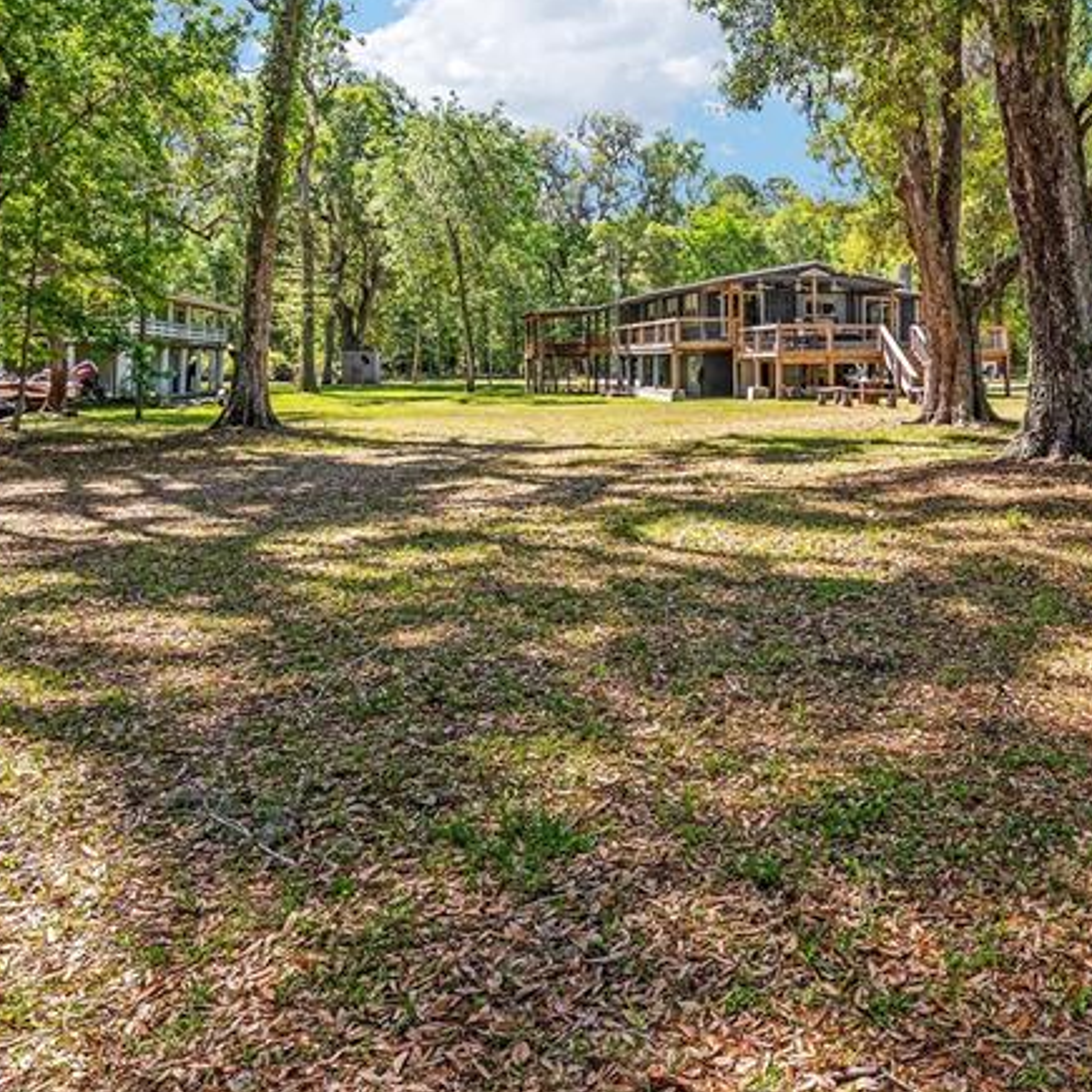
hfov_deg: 55.5
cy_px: 316
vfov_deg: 55.4
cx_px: 766
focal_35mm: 28
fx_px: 999
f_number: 7.1
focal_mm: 14
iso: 400
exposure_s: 1/200
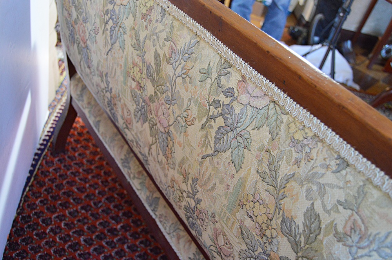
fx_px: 359
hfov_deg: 57.3
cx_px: 196
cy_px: 130
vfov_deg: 39.9
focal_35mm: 33
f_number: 3.5
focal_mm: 22
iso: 1800
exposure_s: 1/60
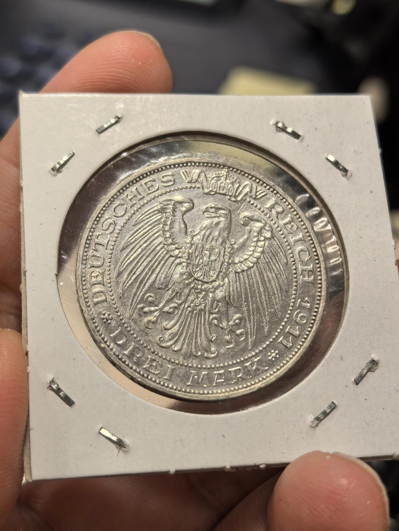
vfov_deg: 35.5
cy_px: 266
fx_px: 830
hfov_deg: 27.0
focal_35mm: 54
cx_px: 200
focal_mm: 6.98
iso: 160
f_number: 2
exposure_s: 1/100
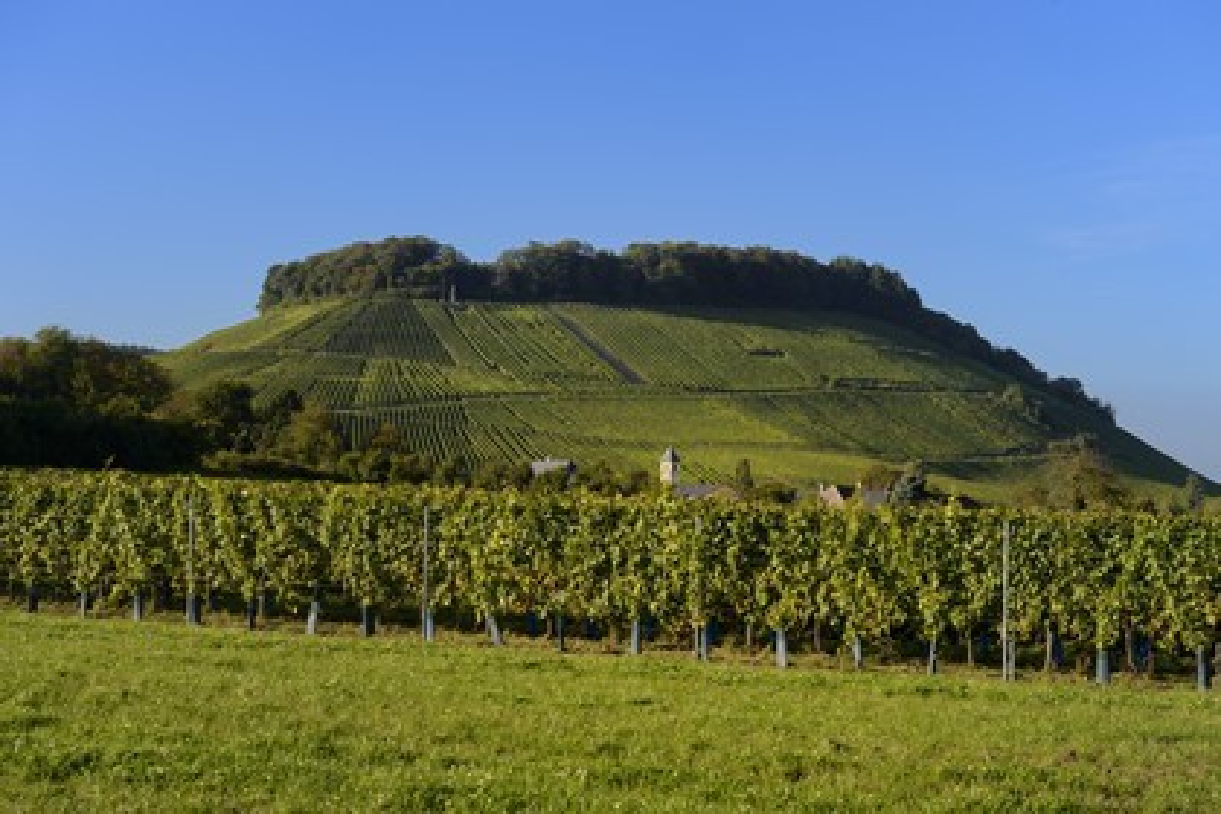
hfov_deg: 28.8
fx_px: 2374
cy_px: 407
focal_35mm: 70
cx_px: 610
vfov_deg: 19.5
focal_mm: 70
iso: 200
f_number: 9
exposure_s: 1/250
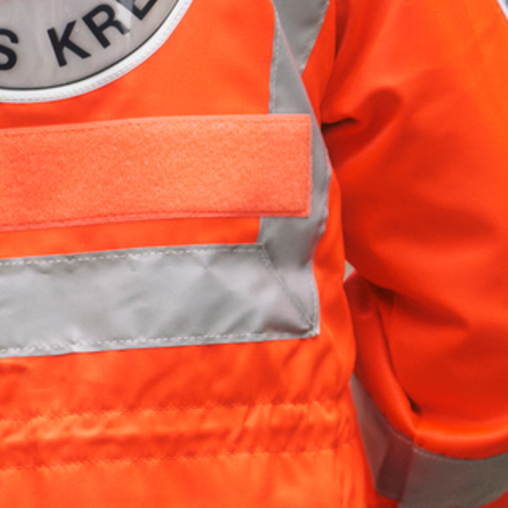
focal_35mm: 695
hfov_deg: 2.5
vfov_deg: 2.5
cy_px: -35
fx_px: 11539
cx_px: -1367
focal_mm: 105
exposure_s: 1/500
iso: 640
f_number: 1.4
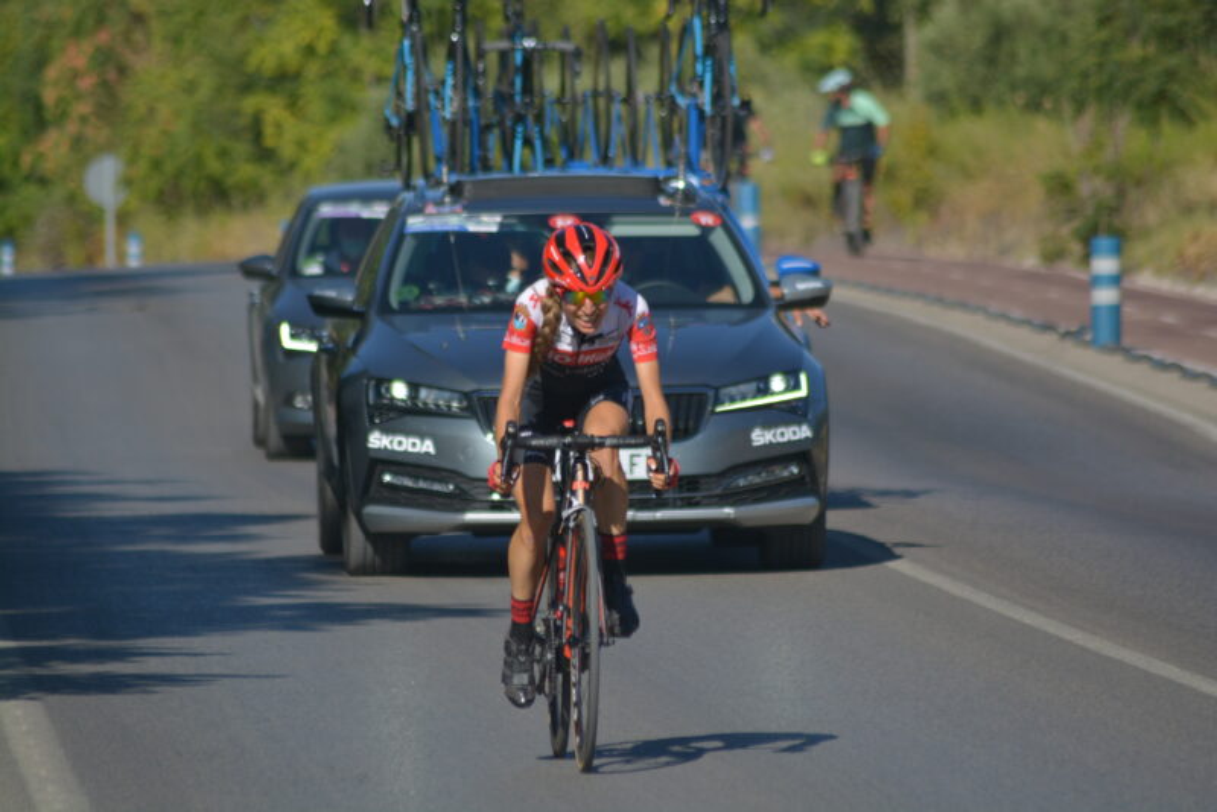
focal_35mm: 450
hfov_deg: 4.6
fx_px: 15217
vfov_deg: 3.1
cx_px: 608
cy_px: 406
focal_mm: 300
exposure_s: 1/1600
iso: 200
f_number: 5.6
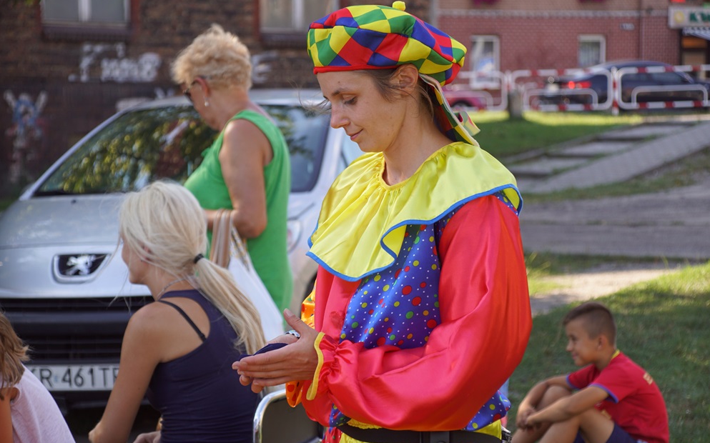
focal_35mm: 116
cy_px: 220
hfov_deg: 18.1
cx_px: 357
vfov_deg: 11.3
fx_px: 2235
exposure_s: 1/160
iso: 160
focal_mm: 75
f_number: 5.6
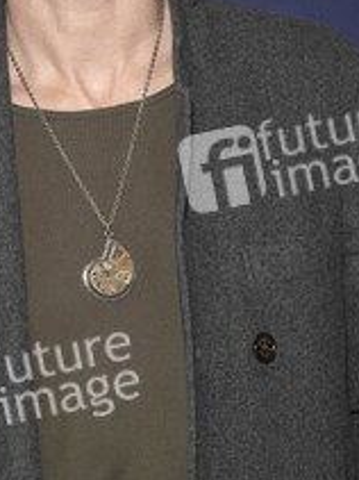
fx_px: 1564
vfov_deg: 17.2
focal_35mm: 113
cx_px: 89
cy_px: 45
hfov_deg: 13.1
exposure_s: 1/200
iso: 800
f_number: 5
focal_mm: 62
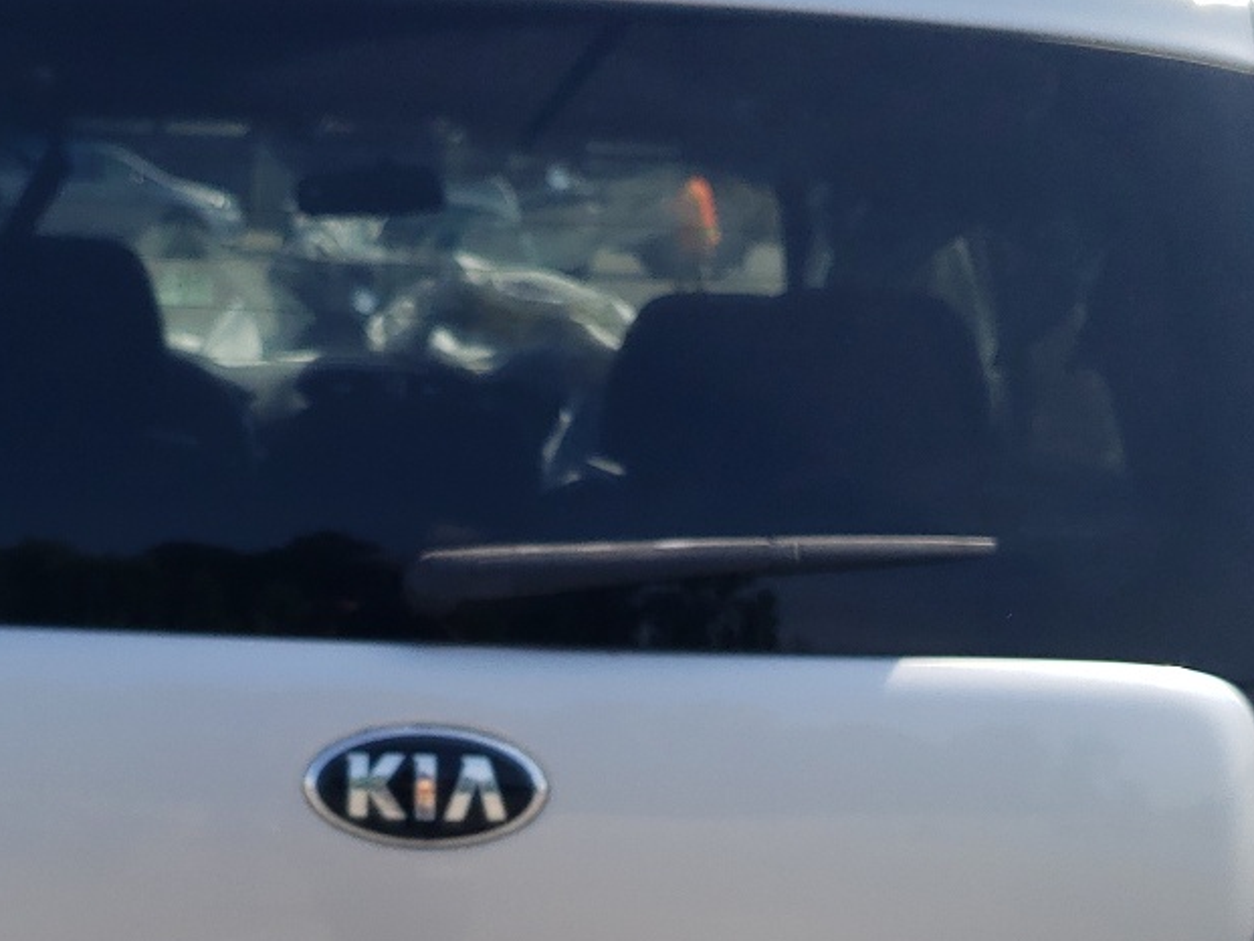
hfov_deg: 28.8
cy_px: 917
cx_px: 446
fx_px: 2428
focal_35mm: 67
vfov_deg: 21.3
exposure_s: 1/2500
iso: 50
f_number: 1.5
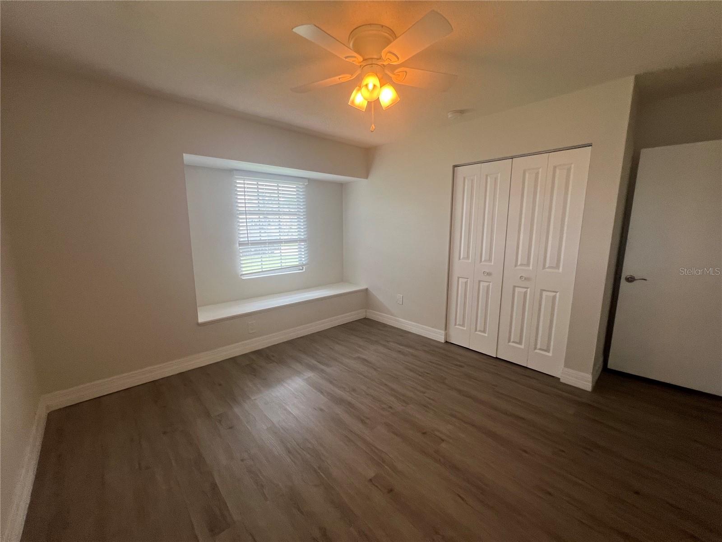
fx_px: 271
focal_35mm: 13
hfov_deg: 106.2
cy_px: 271
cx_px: 361
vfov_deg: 89.9
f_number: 1.8
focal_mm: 1.57
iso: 100
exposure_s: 1/120
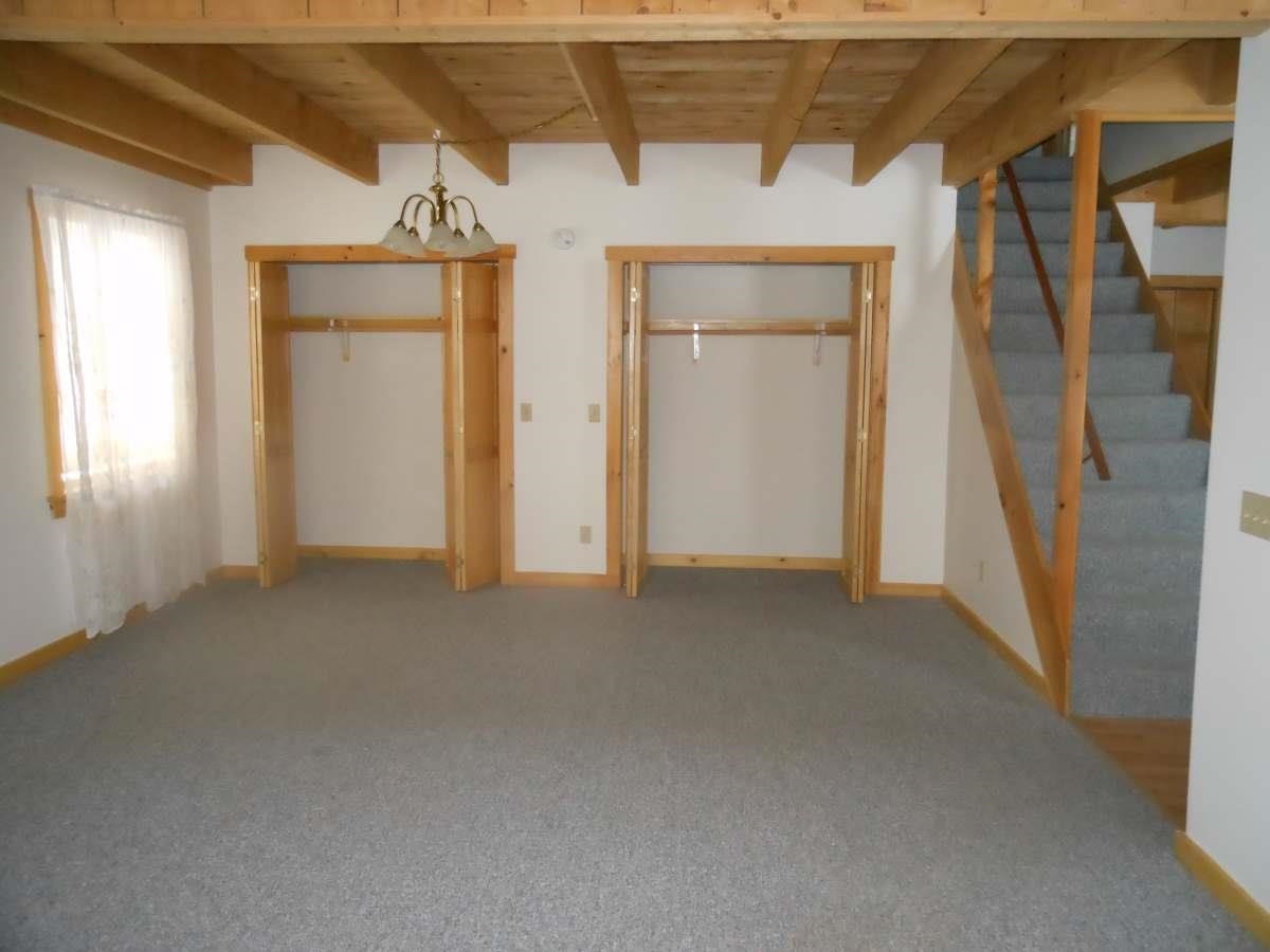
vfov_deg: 49.7
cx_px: 635
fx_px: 1027
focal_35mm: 28
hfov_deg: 63.4
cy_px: 476
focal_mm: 5
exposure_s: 1/25
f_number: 3.7
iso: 640
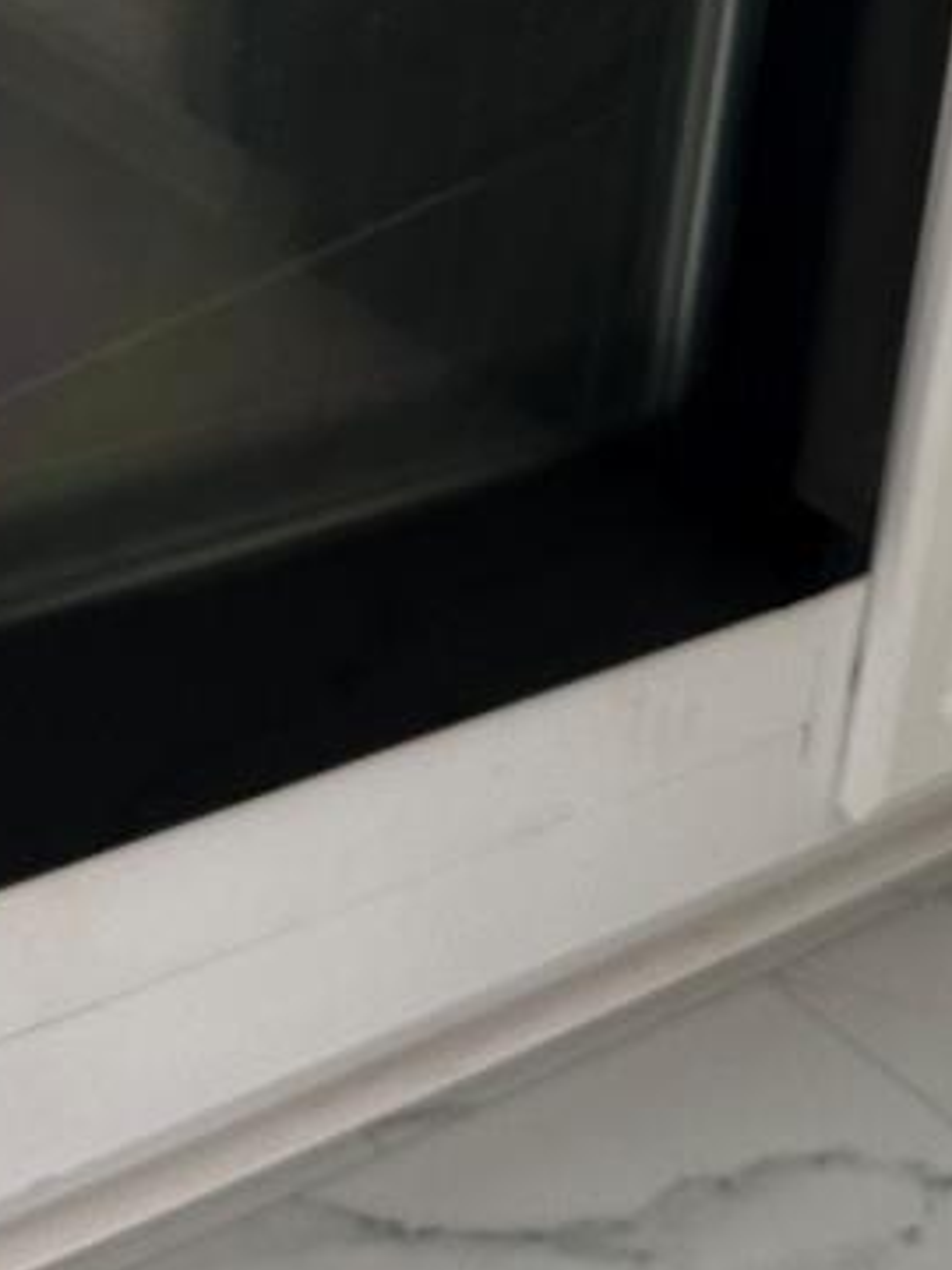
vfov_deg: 22.2
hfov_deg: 18.4
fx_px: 2934
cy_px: -332
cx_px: 465
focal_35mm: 80
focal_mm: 6.86
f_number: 1.78
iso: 200
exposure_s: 1/121
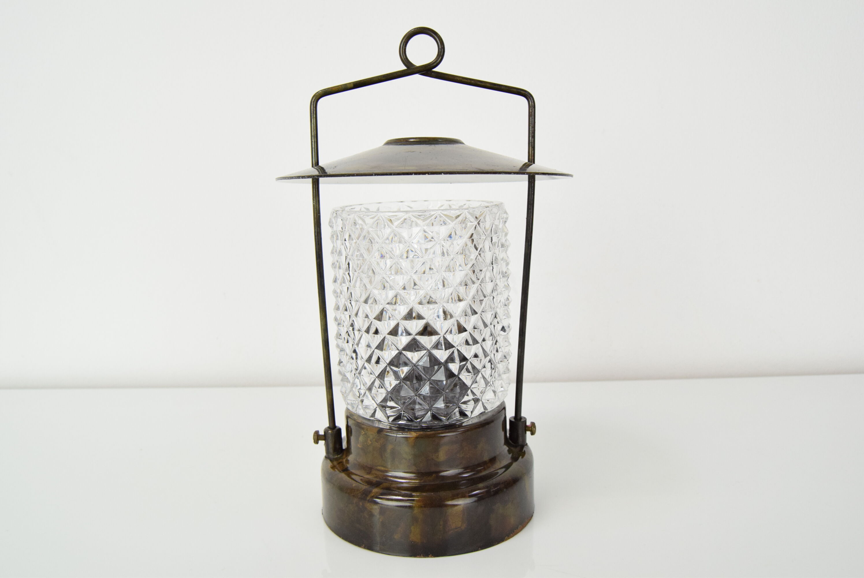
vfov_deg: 43.7
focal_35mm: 30
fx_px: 721
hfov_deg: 61.9
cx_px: 432
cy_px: 289
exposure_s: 1/250
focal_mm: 20
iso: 1600
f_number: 8
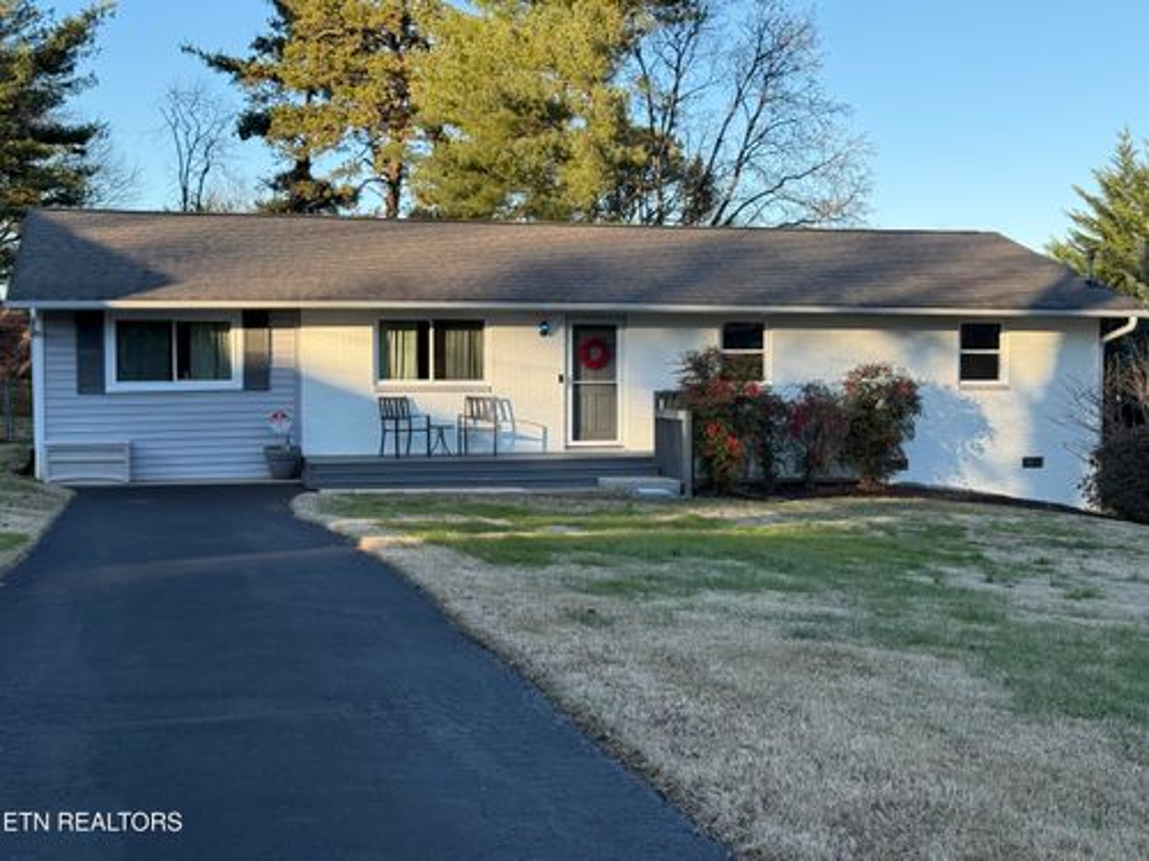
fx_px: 1593
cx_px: 574
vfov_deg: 30.3
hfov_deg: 39.7
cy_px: 430
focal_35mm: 48
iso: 80
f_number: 1.78
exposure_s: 1/1167
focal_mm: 6.76
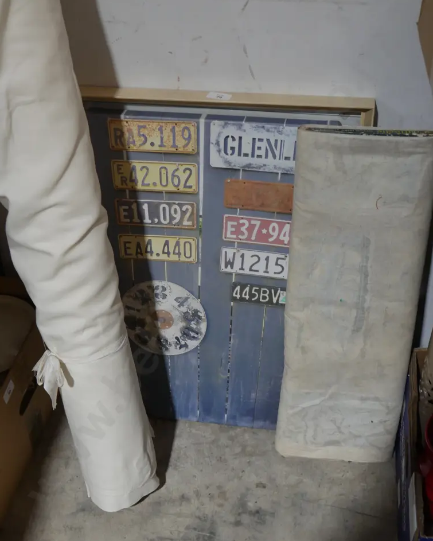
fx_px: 849
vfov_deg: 35.3
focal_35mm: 53
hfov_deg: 28.6
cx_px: 213
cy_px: 269
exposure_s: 1/60
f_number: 5.3
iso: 800
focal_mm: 25
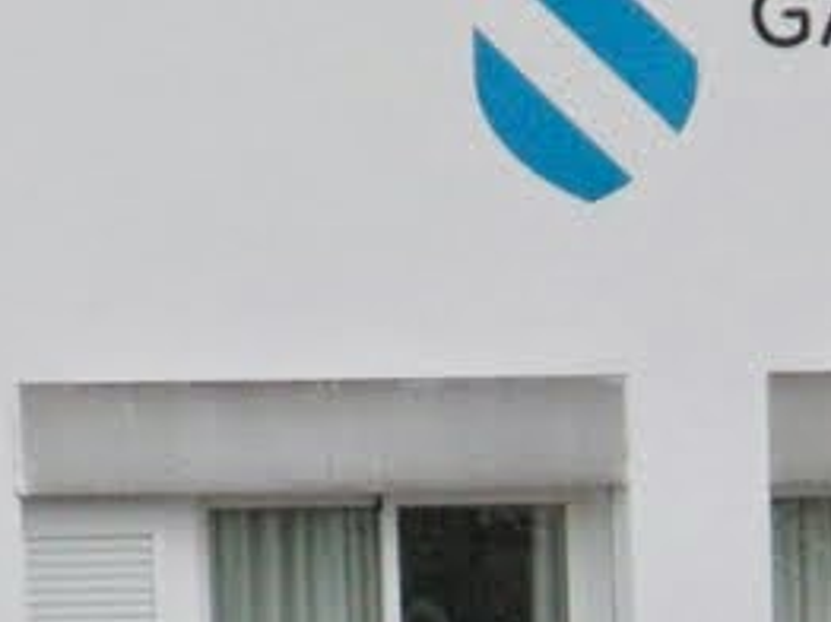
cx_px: 850
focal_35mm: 779
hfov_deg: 2.5
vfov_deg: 1.9
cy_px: 1215
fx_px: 18684
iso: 400
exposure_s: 1/500
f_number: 4.3
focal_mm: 35.1
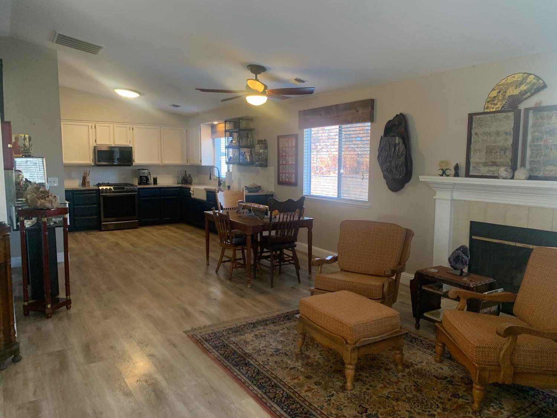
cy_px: 209
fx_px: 418
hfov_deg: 67.3
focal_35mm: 26
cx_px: 278
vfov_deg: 53.1
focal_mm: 4.25
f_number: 1.8
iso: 64
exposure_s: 1/60
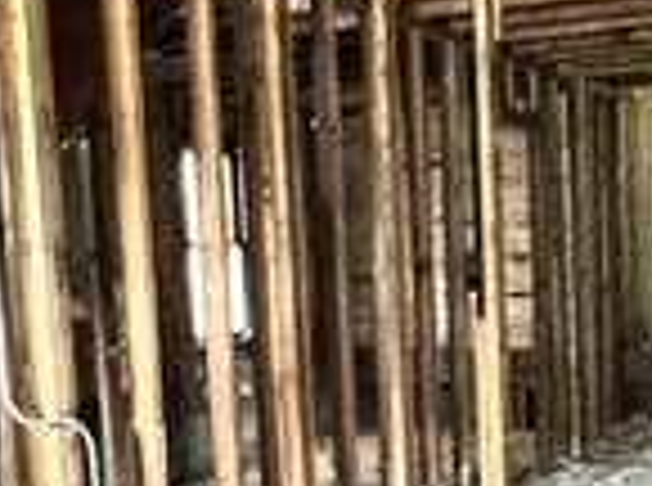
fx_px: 1165
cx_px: 486
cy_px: 364
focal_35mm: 62
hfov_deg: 30.8
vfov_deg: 23.3
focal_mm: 2.22
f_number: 2.2
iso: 1600
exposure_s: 1/37
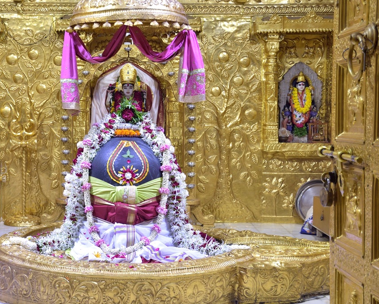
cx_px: 129
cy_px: 144
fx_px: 707
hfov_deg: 29.8
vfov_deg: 24.2
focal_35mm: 63
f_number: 5.6
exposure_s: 1/50
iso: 500
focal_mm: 30
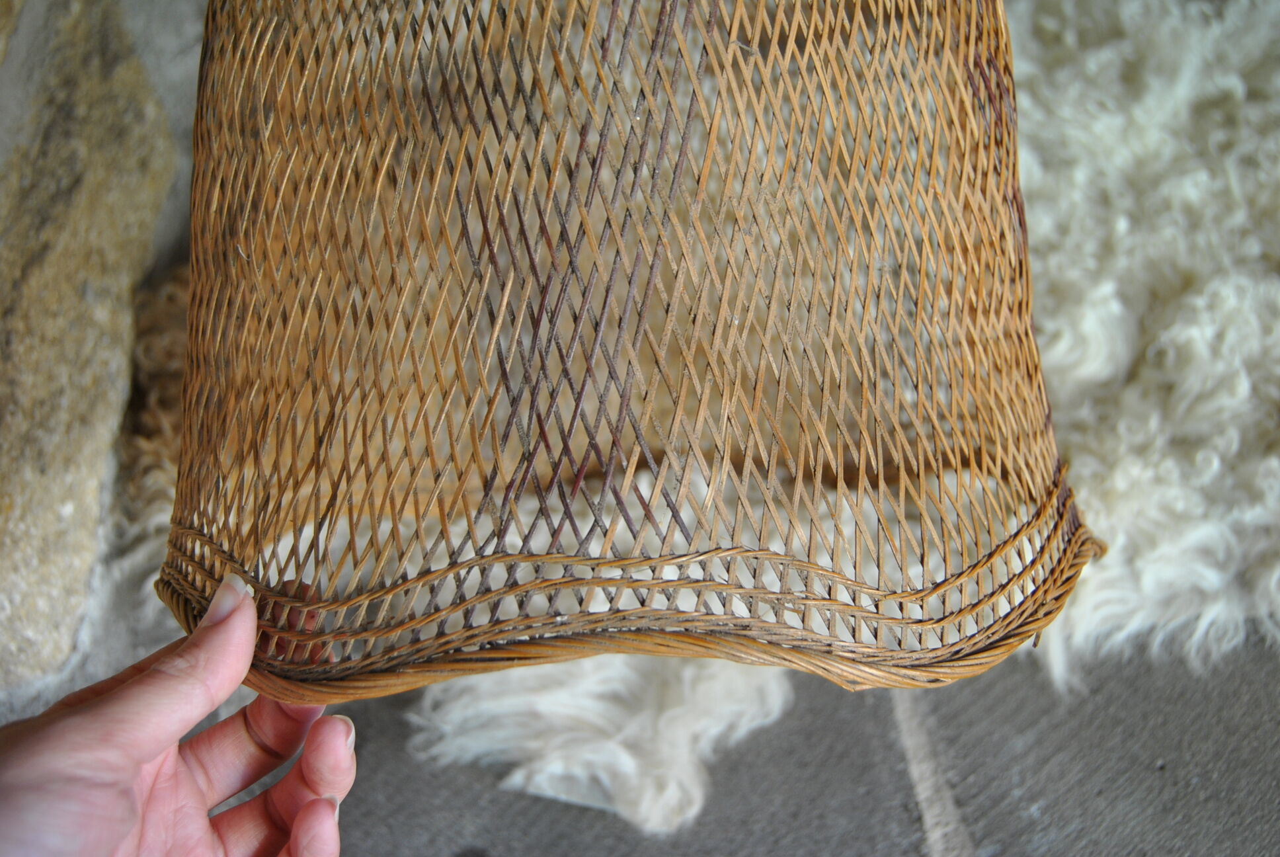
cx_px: 640
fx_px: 1388
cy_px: 428
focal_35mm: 39
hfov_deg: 49.5
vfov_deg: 34.3
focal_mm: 26
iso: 250
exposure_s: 1/30
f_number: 4
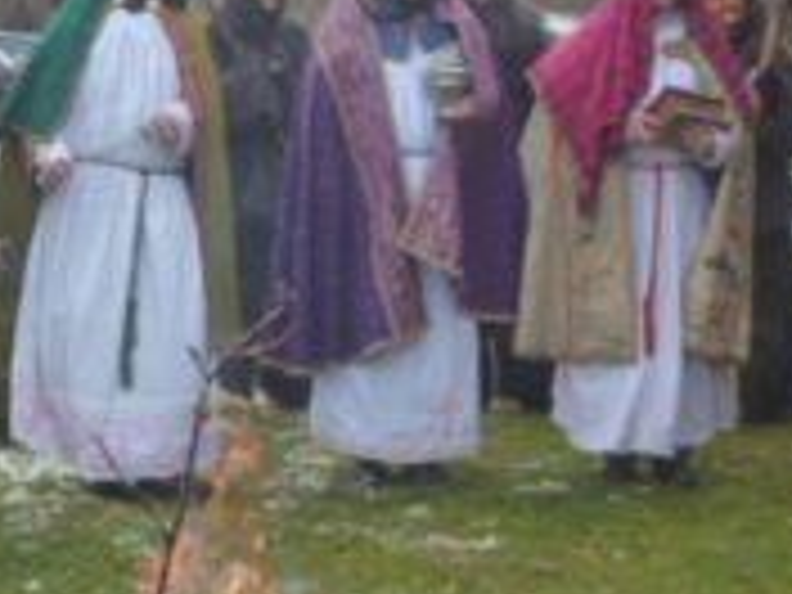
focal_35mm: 139
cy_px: 9
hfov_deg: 14.2
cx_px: 356
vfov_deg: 10.6
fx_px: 3180
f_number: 4.1
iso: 160
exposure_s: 1/160
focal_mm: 10.9
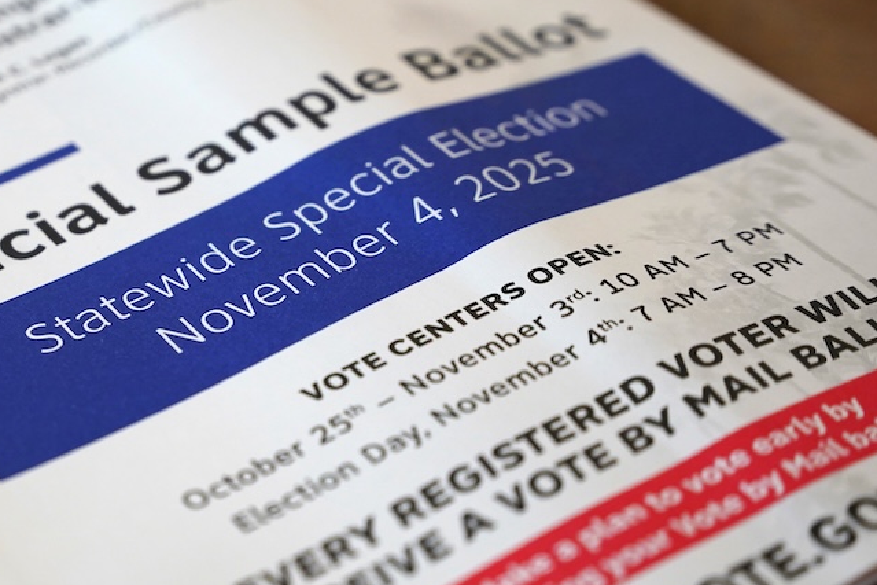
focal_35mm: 109
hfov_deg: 18.6
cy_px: 317
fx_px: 2648
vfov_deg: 12.6
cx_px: 169
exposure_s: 1/640
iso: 1600
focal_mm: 57.9
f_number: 2.8
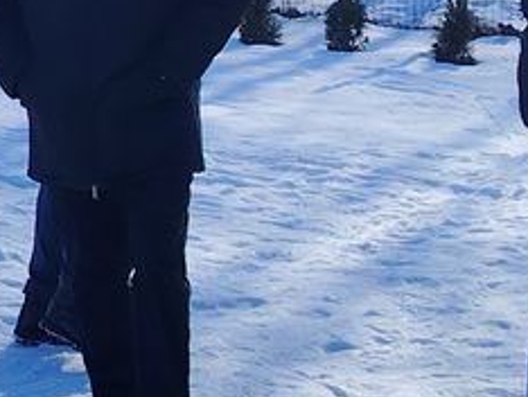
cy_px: -117
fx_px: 2657
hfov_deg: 11.0
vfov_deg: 8.4
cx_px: -232
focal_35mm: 174
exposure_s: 1/1486
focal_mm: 5.25
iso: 100
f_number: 1.75
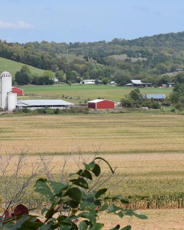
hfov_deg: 10.8
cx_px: 69
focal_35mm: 143
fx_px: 973
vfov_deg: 13.4
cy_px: 62
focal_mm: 34
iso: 200
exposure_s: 1/400
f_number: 10
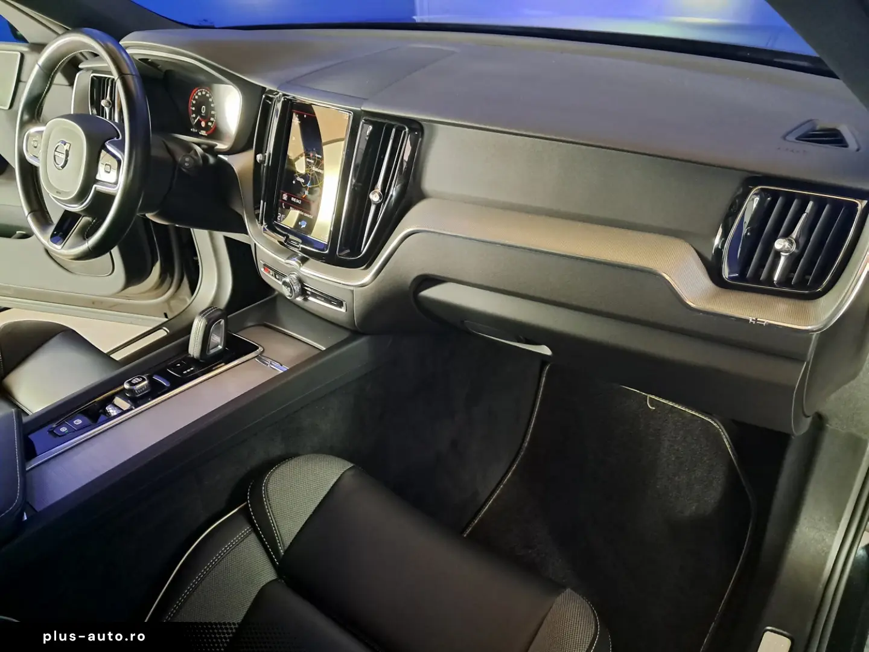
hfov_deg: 65.3
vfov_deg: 51.4
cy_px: 326
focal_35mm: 27
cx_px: 434
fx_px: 678
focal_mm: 4
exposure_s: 1/20
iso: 1600
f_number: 1.8
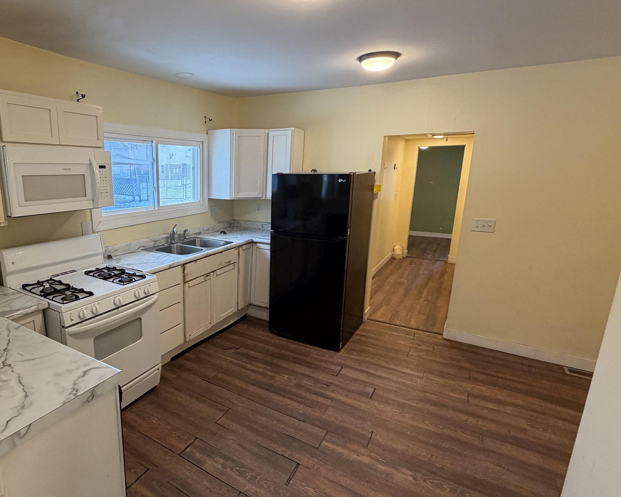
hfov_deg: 78.1
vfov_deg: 68.1
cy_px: 253
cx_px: 214
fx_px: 368
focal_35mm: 20
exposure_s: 1/60
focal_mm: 2.22
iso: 250
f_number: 2.2
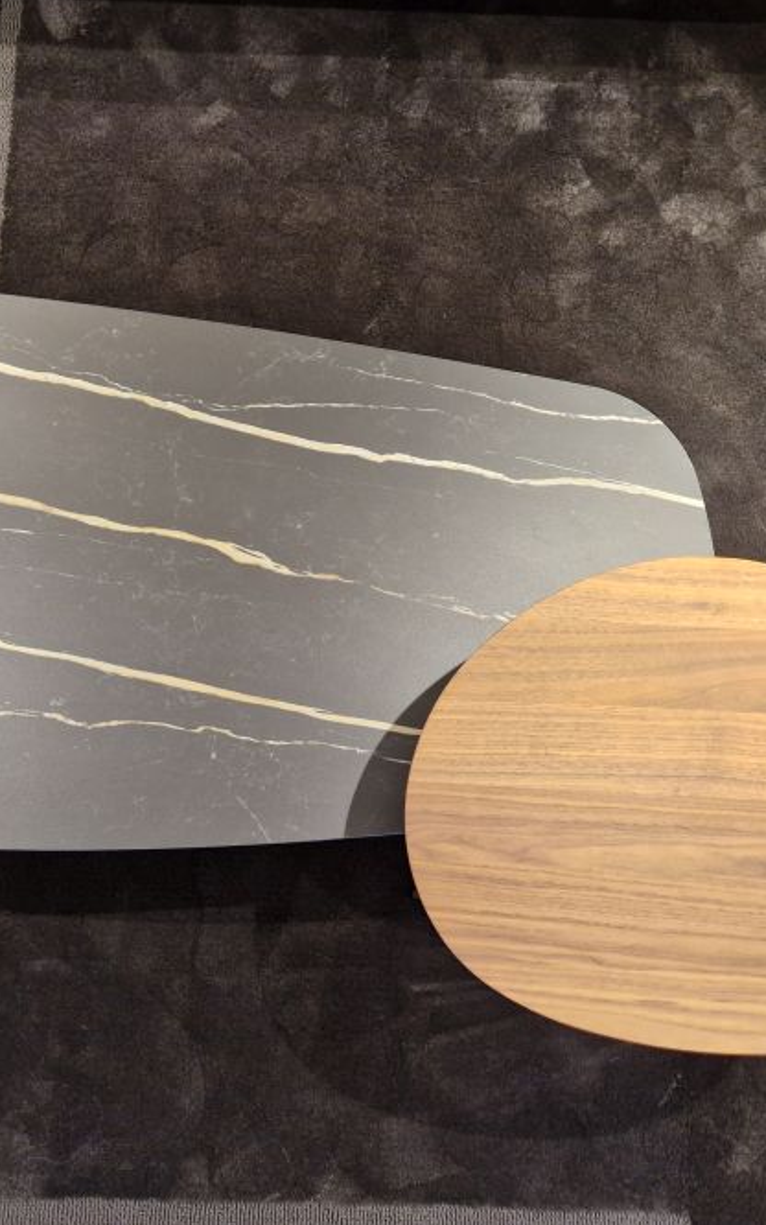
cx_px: 313
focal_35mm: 33
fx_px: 1102
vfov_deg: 58.1
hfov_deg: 38.2
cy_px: 605
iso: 320
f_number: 1.8
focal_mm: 5.4
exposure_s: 1/100
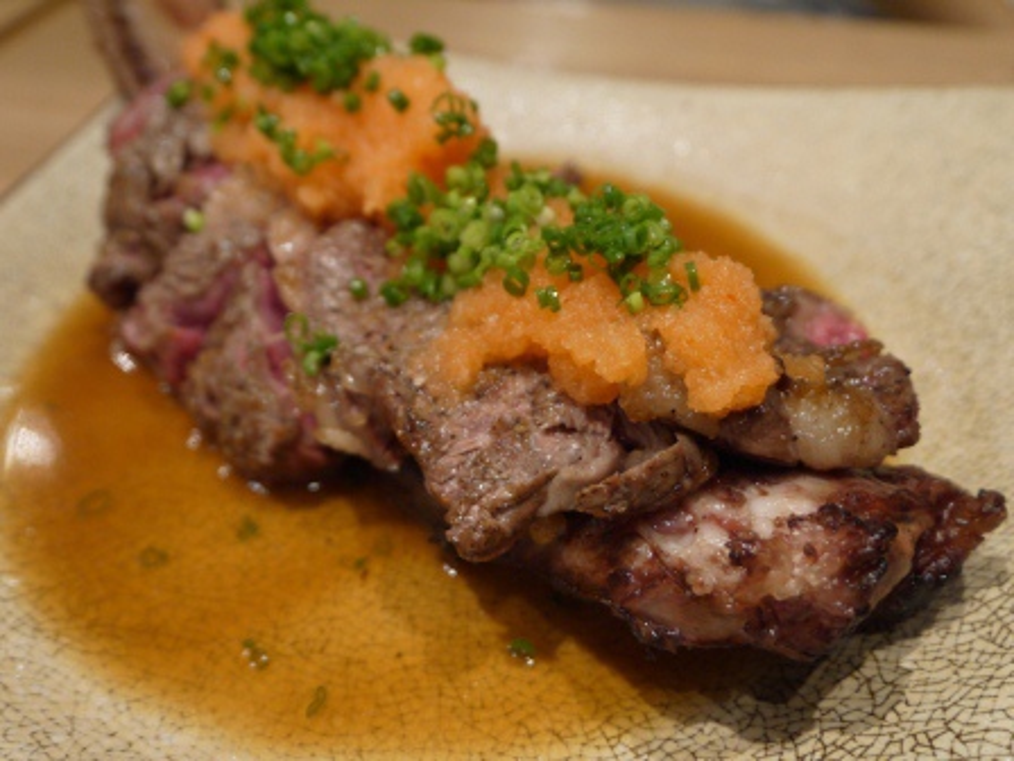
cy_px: 380
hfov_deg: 51.4
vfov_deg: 39.7
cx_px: 507
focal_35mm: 36
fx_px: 1055
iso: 640
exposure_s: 1/60
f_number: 4.2
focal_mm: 18
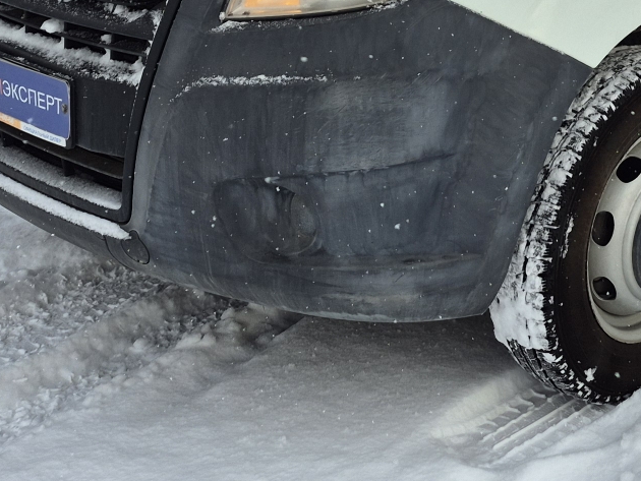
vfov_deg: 17.9
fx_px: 1352
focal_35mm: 73
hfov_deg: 25.2
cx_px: 664
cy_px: -255
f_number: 1.8
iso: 25
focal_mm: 5.4
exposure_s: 1/1024
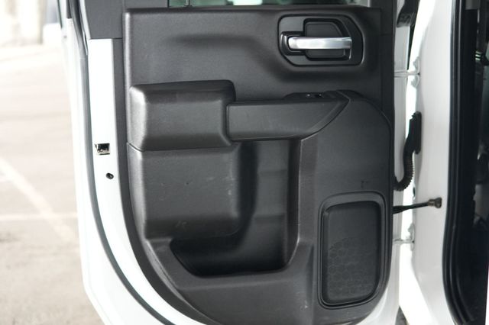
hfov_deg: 43.6
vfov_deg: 29.8
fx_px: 611
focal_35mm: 45
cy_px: 162
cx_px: 244
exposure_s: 1/160
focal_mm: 30
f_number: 2
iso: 1600
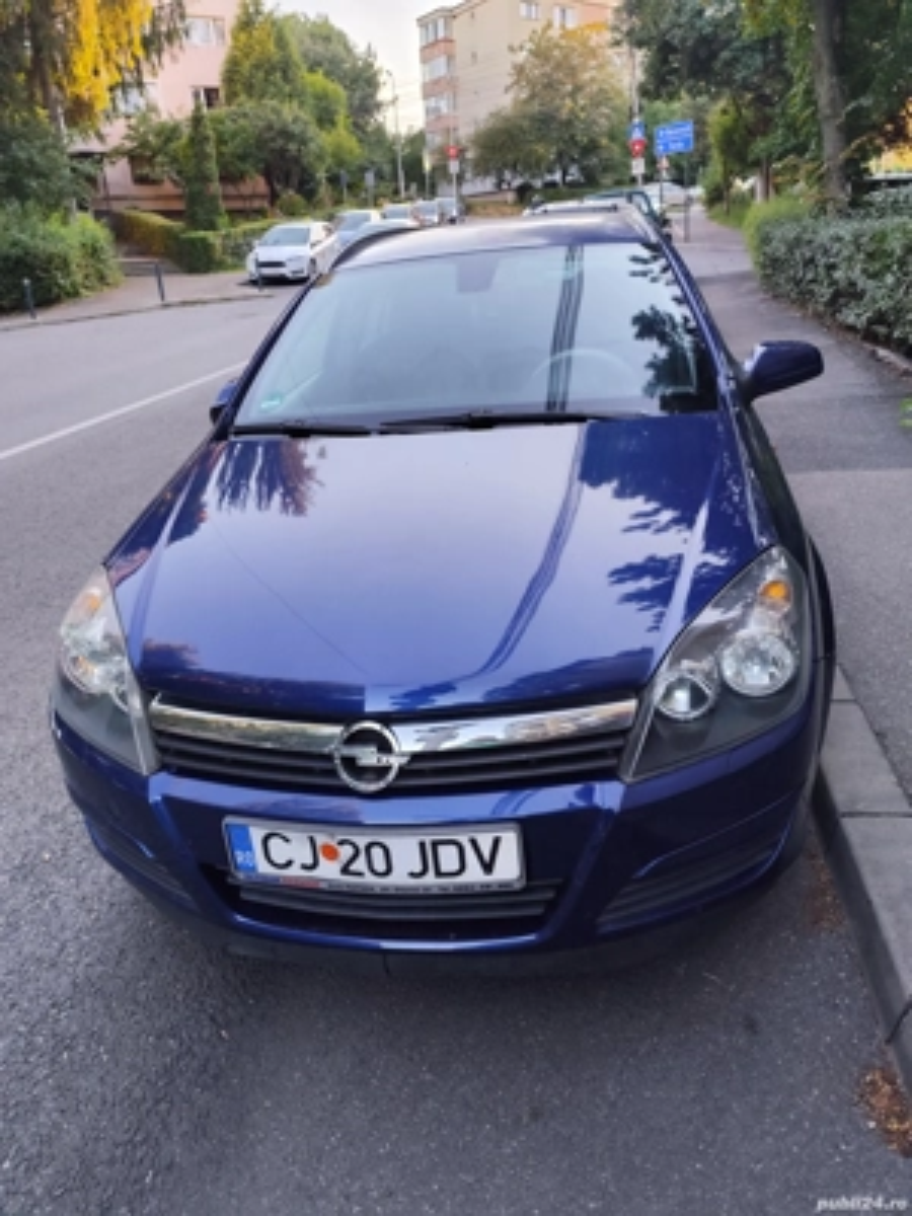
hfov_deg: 58.9
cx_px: 456
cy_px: 608
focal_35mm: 23
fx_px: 808
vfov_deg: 73.9
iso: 100
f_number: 1.65
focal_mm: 6.14
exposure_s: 1/100
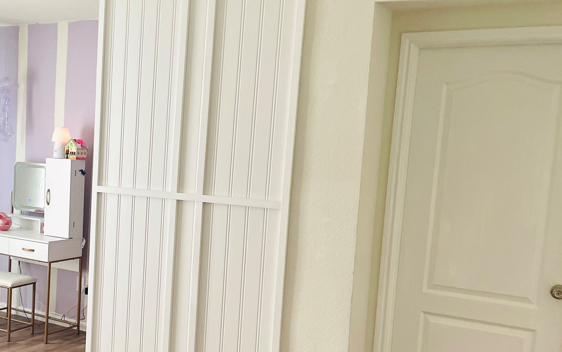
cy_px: 215
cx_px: 107
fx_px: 689
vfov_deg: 28.5
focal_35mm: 45
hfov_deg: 42.2
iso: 125
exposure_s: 1/110
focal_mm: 4.2
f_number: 1.6
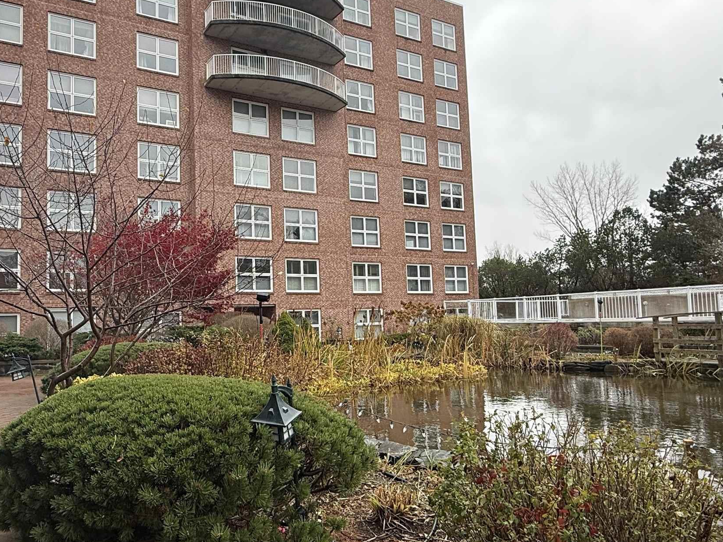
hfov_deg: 66.3
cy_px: 282
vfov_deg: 53.1
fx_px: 543
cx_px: 270
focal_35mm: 26
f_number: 2.2
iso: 64
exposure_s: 1/233
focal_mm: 2.22
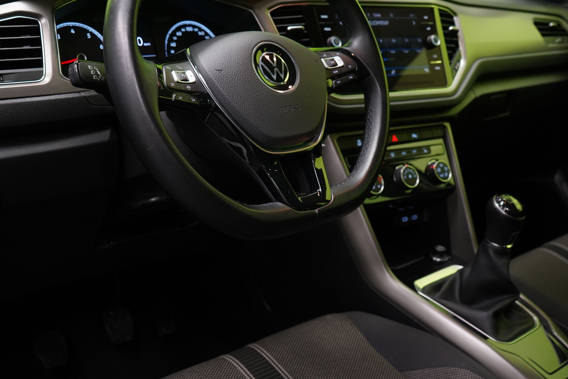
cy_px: 136
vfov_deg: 32.4
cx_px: 235
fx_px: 647
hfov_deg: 47.2
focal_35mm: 41
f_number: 5.6
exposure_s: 1/25
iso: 1250
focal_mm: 31
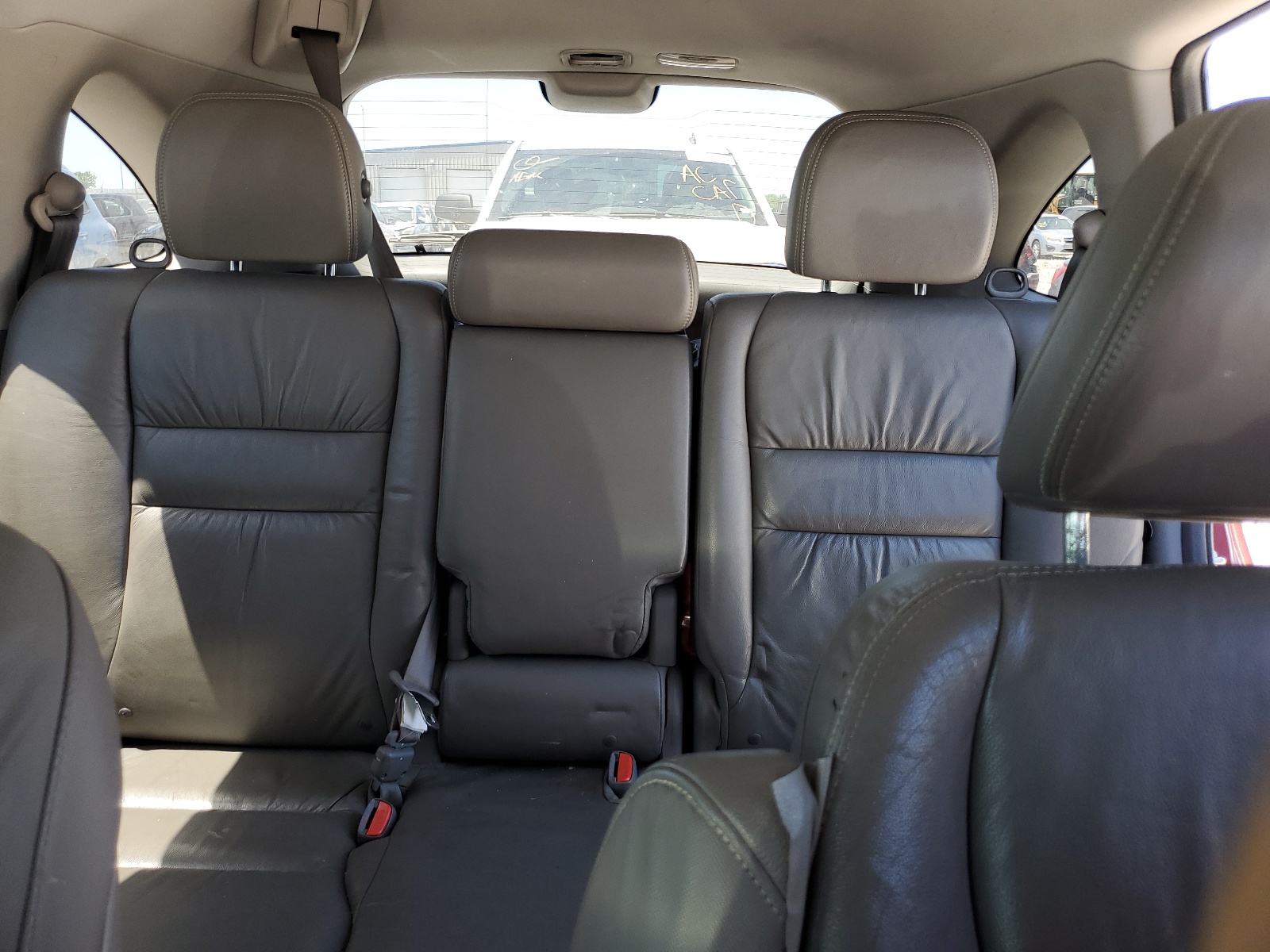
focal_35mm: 26
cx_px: 635
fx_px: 954
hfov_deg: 67.3
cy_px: 476
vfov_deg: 53.1
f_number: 1.5
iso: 50
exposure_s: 1/200
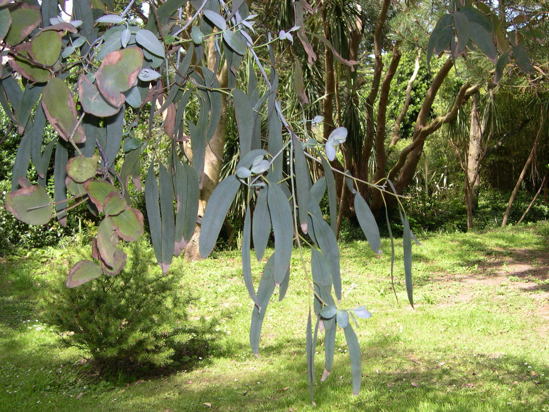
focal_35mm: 38
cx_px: 274
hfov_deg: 49.0
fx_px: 603
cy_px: 206
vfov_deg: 37.7
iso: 100
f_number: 2.8
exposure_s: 1/346
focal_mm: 8
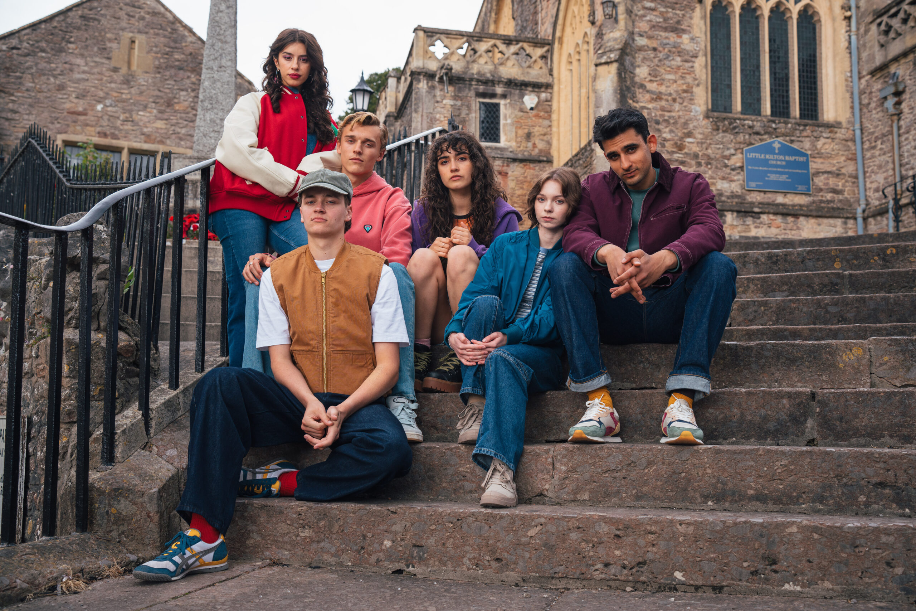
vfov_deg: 36.9
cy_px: 306
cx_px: 458
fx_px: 916
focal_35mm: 36
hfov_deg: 53.1
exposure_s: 1/400
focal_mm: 36
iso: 400
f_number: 4.5
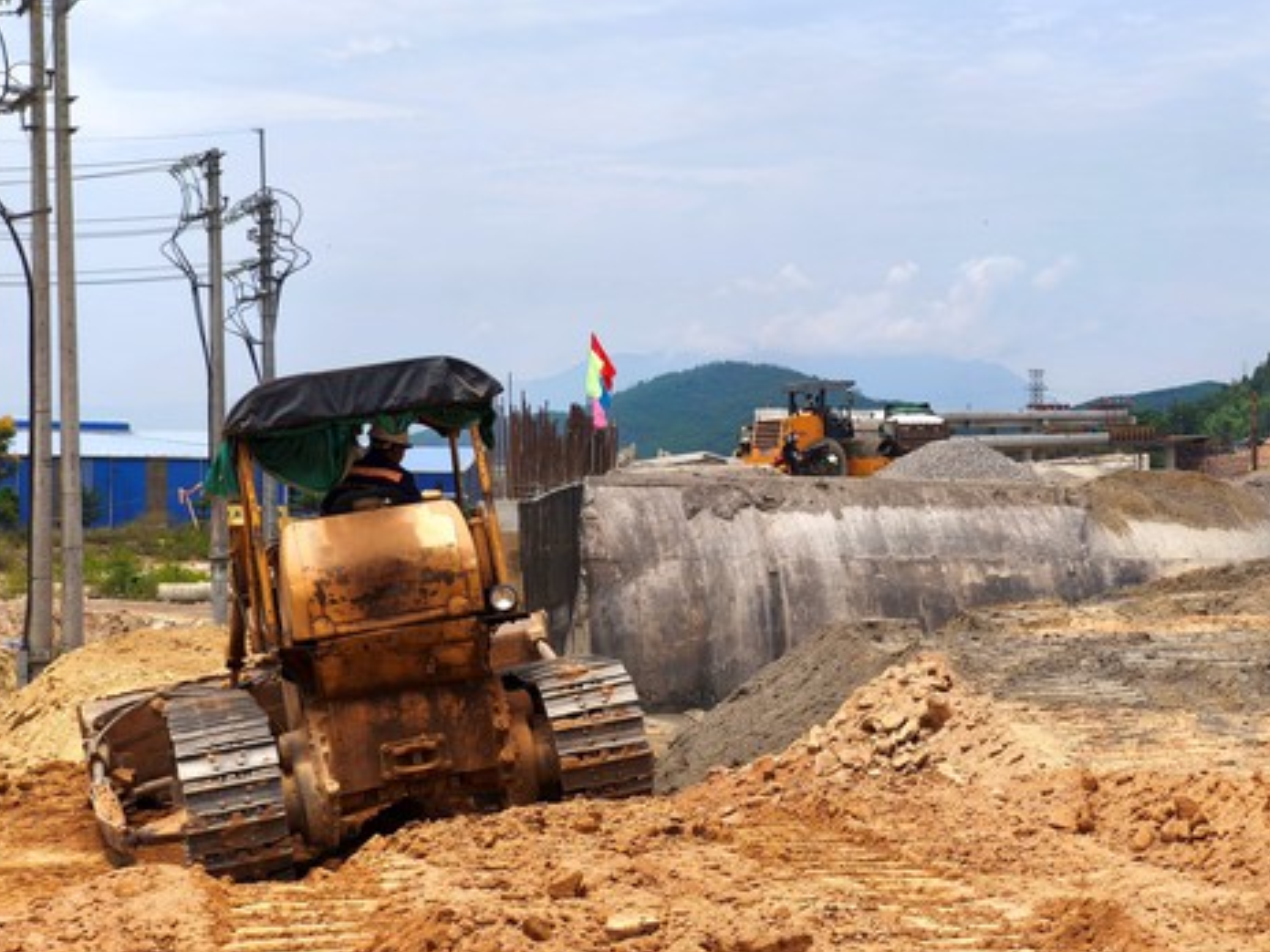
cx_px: 747
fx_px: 2531
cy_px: 435
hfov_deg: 28.1
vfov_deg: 21.3
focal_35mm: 69
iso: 50
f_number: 1.9
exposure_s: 1/768
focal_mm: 7.1
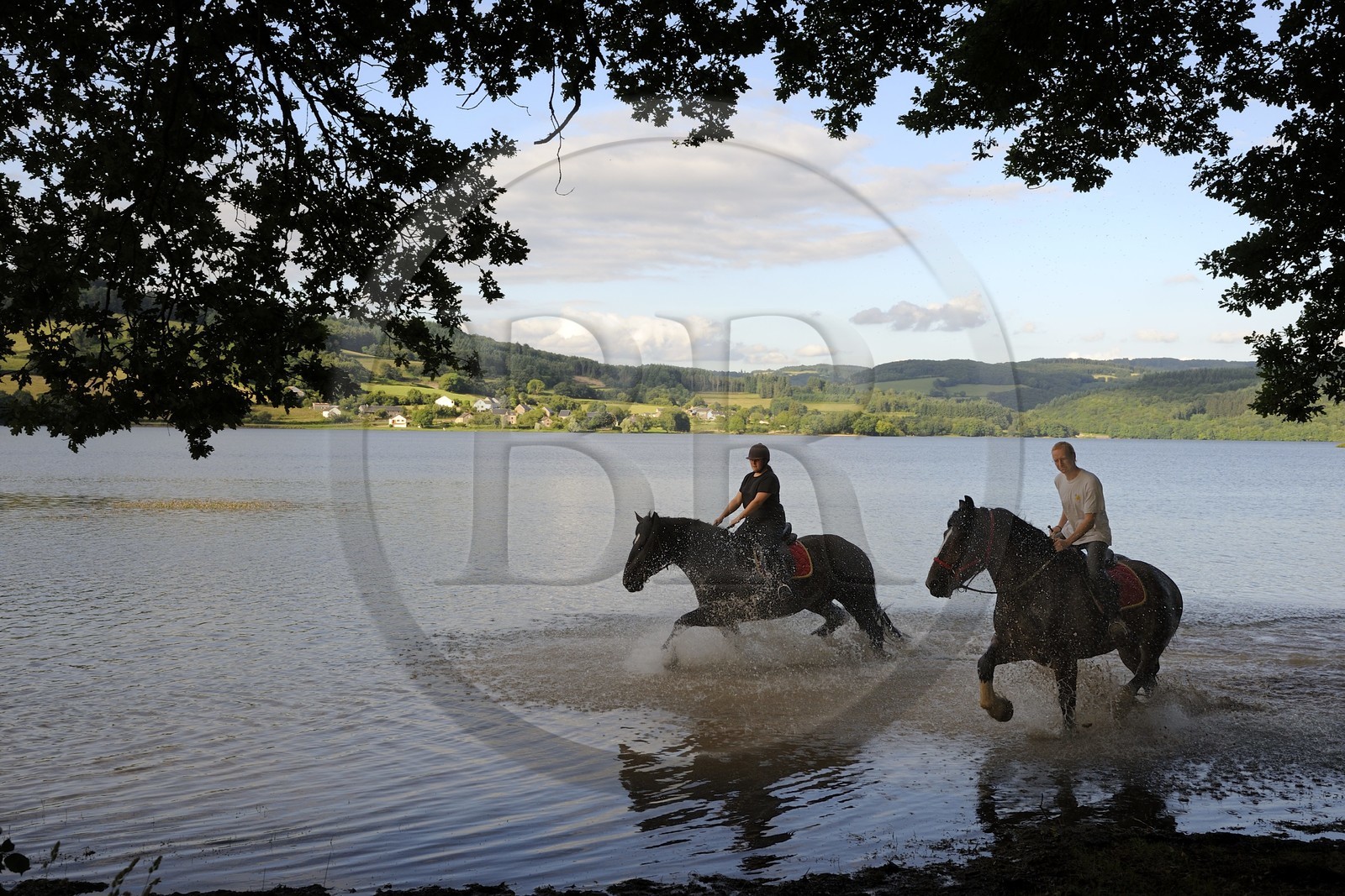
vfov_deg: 31.9
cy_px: 448
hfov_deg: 46.4
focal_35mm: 42
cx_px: 672
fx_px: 1569
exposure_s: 1/320
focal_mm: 42
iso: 400
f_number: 11
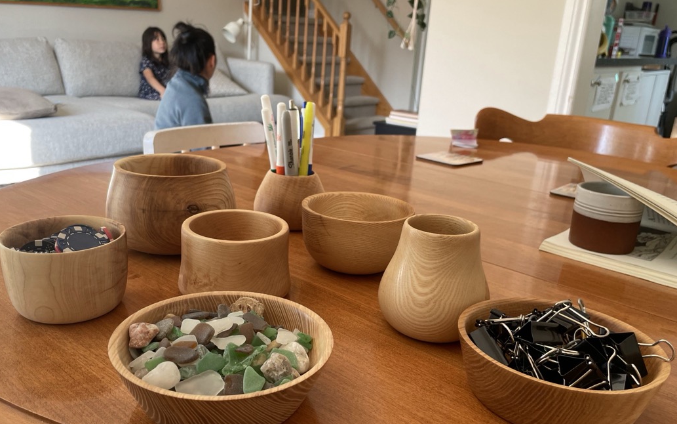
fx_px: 591
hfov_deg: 59.6
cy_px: 253
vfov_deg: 39.3
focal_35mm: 32
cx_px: 311
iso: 100
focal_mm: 4.2
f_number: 1.6
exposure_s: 1/121
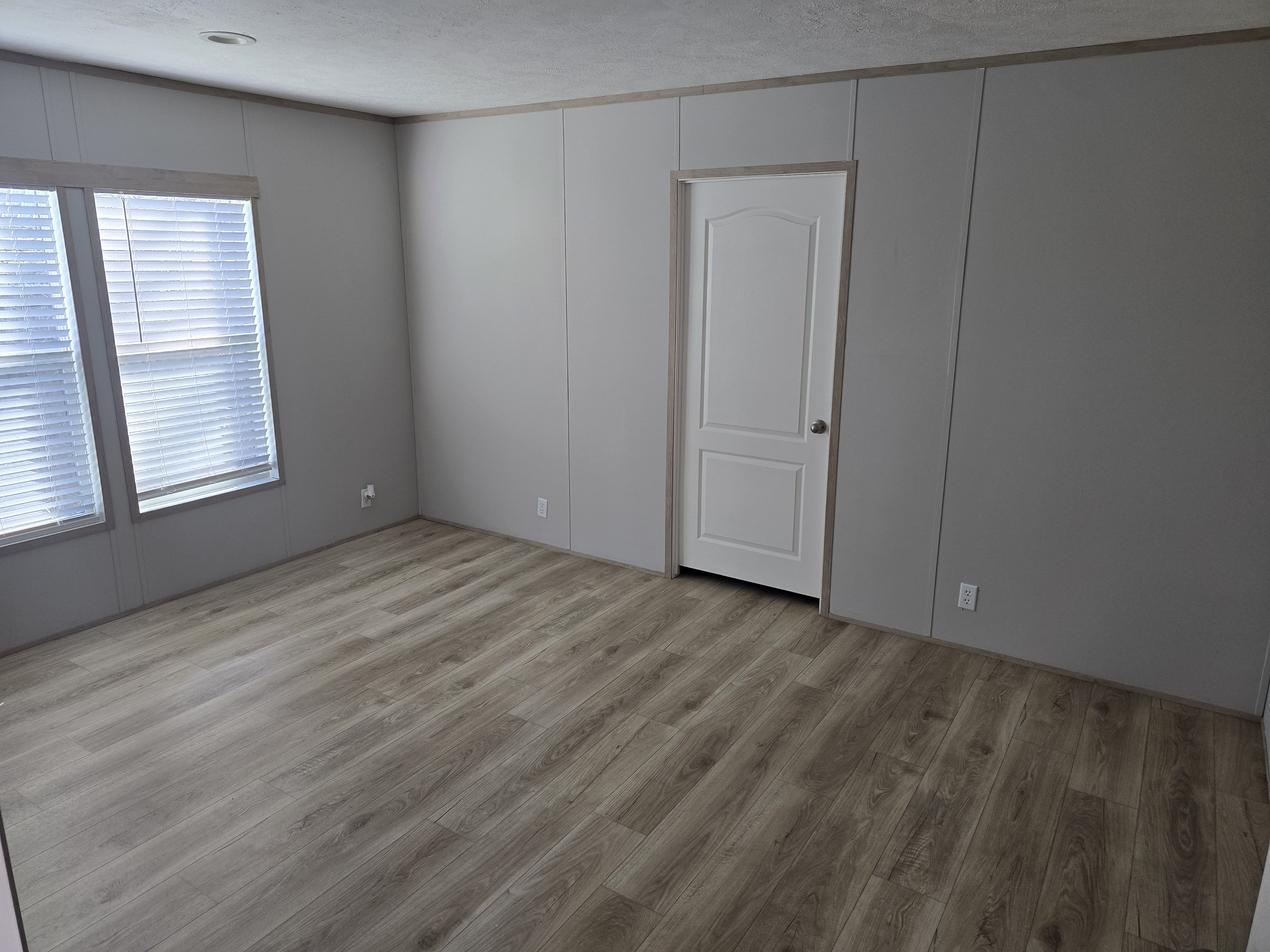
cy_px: 476
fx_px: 844
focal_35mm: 23
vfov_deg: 58.9
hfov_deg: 73.9
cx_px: 635
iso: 100
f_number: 1.7
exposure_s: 1/120
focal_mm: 6.3
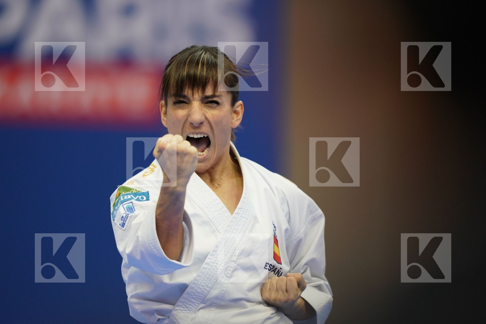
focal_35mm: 400
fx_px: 5400
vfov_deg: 3.4
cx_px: 243
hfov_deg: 5.2
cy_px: 162
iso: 1600
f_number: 2.8
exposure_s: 1/500
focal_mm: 400
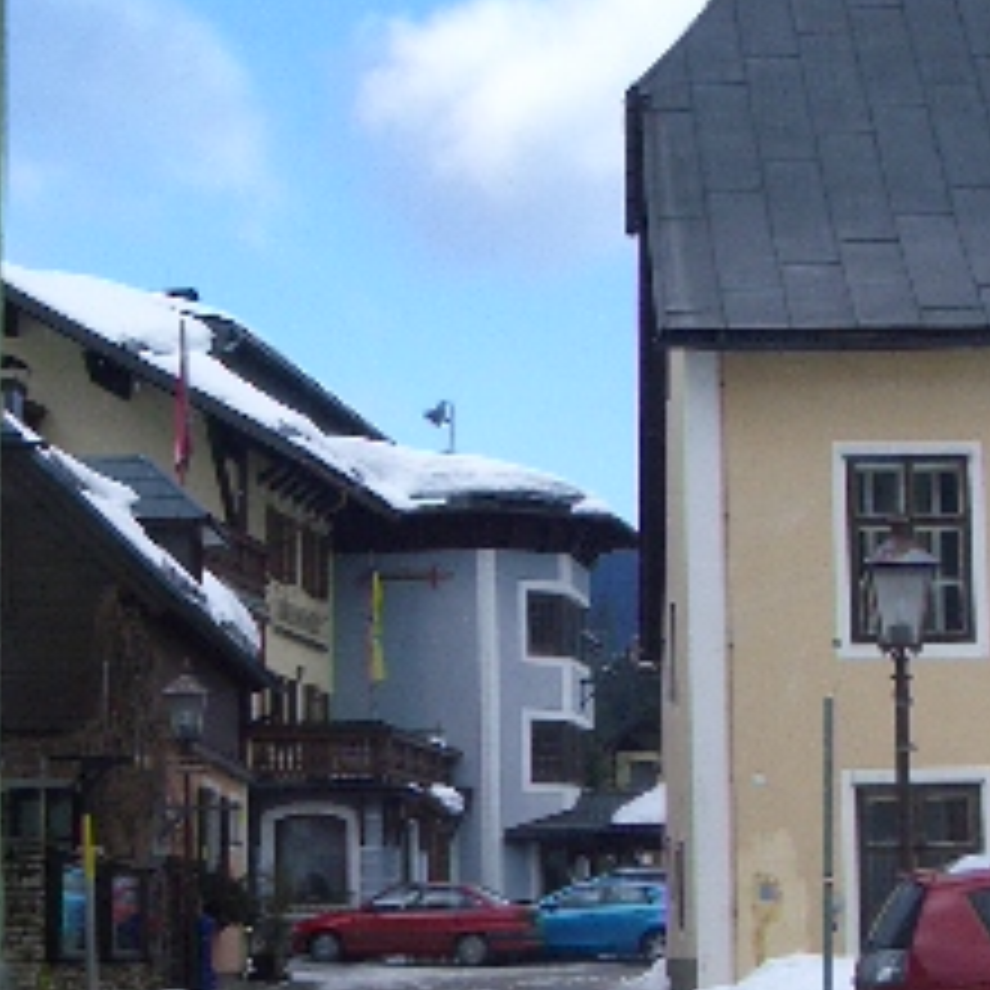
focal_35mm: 90
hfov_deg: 19.3
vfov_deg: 19.2
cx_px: 464
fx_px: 2912
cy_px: 698
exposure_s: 1/200
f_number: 4.3
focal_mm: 5.8
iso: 50
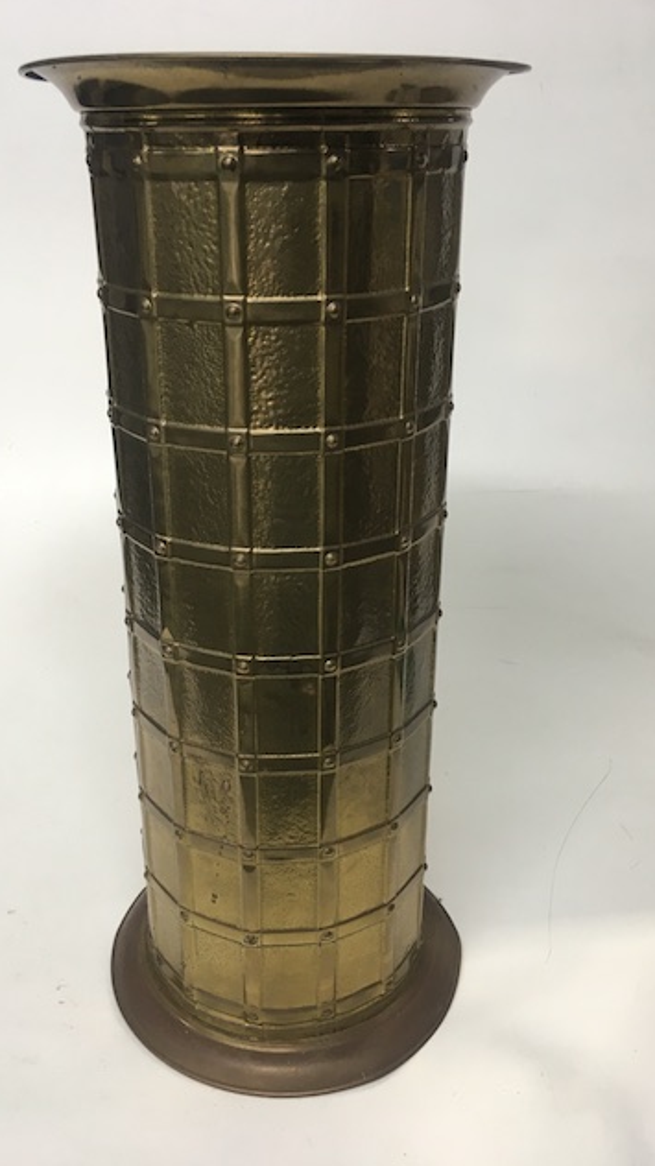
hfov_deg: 36.6
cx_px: 288
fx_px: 989
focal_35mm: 32
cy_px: 577
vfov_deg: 61.0
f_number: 2.2
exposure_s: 1/33
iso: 80
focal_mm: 4.15
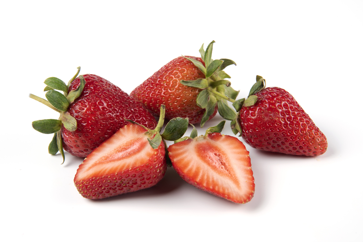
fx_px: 1210
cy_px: 121
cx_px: 182
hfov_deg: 17.1
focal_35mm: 120
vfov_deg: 11.4
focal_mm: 120
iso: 320
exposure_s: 1/50
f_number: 16
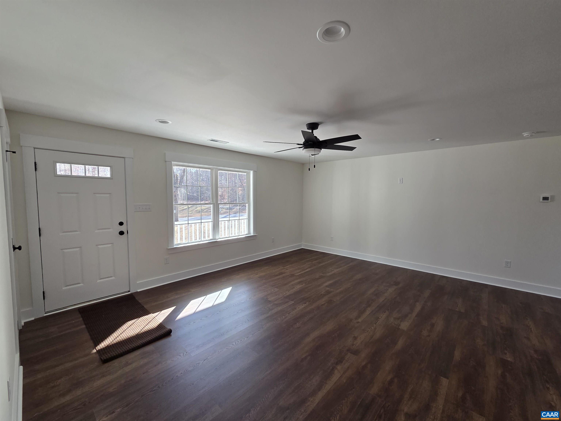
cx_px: 280
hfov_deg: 106.2
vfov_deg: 89.9
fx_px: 211
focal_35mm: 13
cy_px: 210
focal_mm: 2.2
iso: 125
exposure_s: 1/120
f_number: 2.2
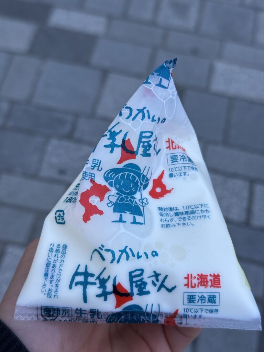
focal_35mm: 48
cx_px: 132
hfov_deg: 30.3
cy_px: 176
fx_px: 488
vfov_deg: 39.7
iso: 64
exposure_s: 1/675
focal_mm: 6.76
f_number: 1.78
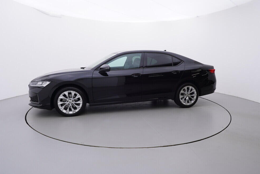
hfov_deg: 74.9
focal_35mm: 24
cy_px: 87
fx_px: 170
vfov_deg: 54.0
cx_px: 131
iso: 200
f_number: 5
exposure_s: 1/80
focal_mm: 15
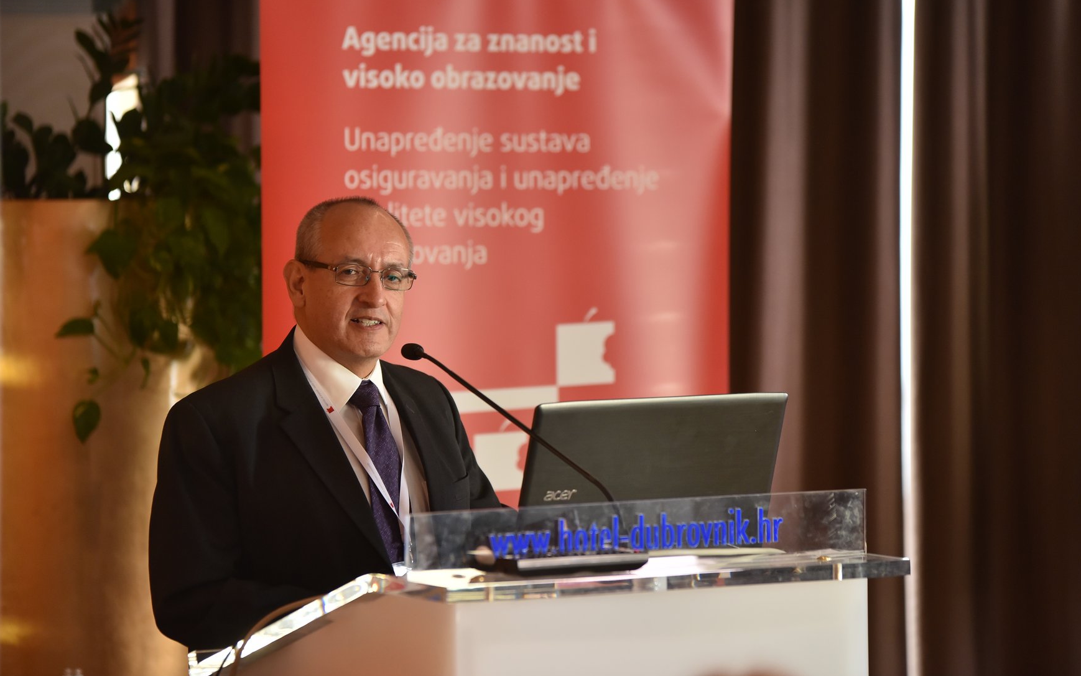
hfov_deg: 12.4
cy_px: 311
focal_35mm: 169
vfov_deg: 7.8
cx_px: 523
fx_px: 4979
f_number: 2.8
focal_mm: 160
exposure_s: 1/125
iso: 1250
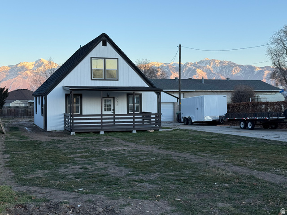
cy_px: 108
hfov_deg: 39.7
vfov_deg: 30.3
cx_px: 144
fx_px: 398
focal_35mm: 48
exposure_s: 1/786
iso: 64
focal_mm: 6.76
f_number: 1.78
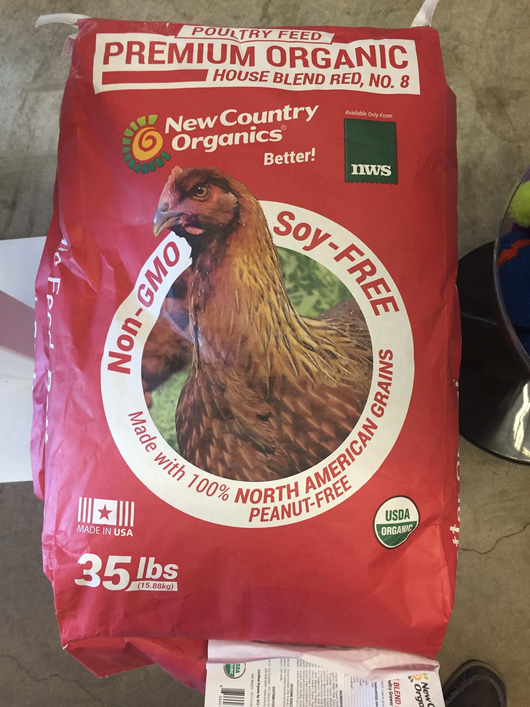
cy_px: 354
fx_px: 592
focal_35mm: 29
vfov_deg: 61.7
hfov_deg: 48.2
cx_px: 265
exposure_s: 1/30
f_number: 2.2
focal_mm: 4.15
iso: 125
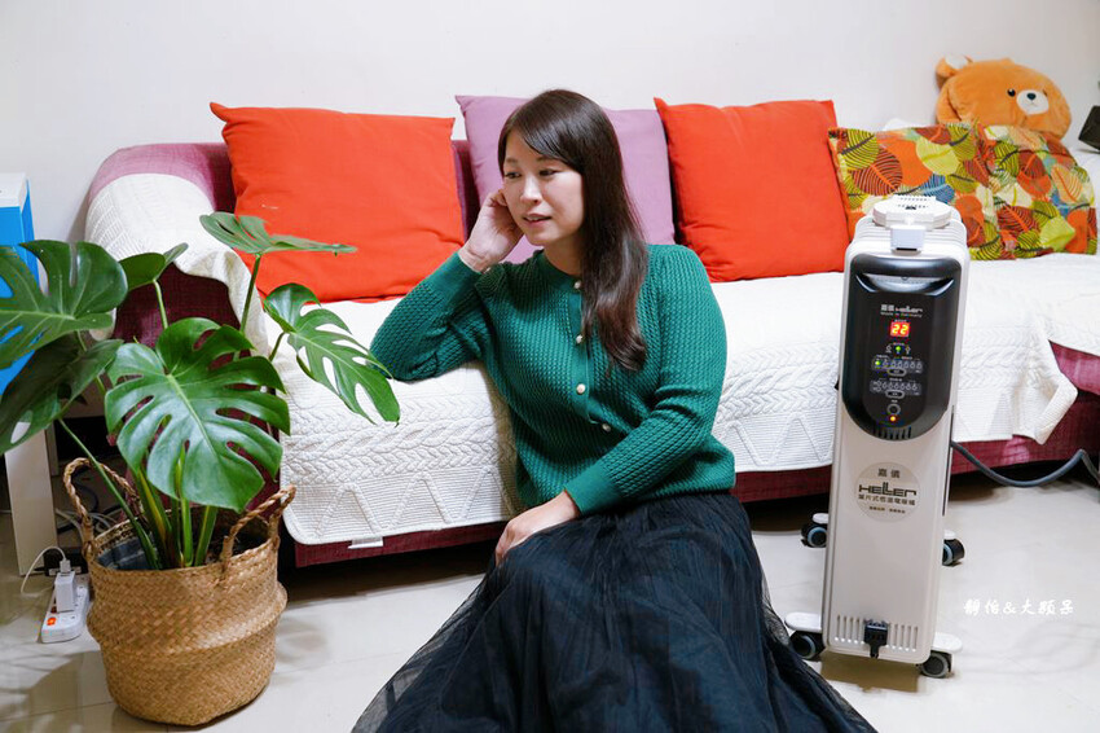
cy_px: 366
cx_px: 550
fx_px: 1100
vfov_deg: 36.8
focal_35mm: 36
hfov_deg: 53.2
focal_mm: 36
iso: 640
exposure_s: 1/40
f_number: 4
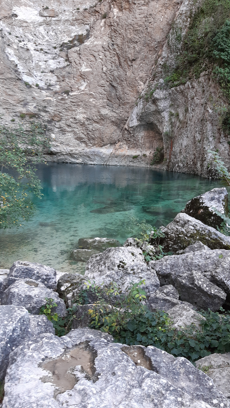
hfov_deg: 40.1
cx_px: 128
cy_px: 206
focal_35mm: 29
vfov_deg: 66.1
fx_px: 314
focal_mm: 3.92
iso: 50
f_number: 1.7
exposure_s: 1/50
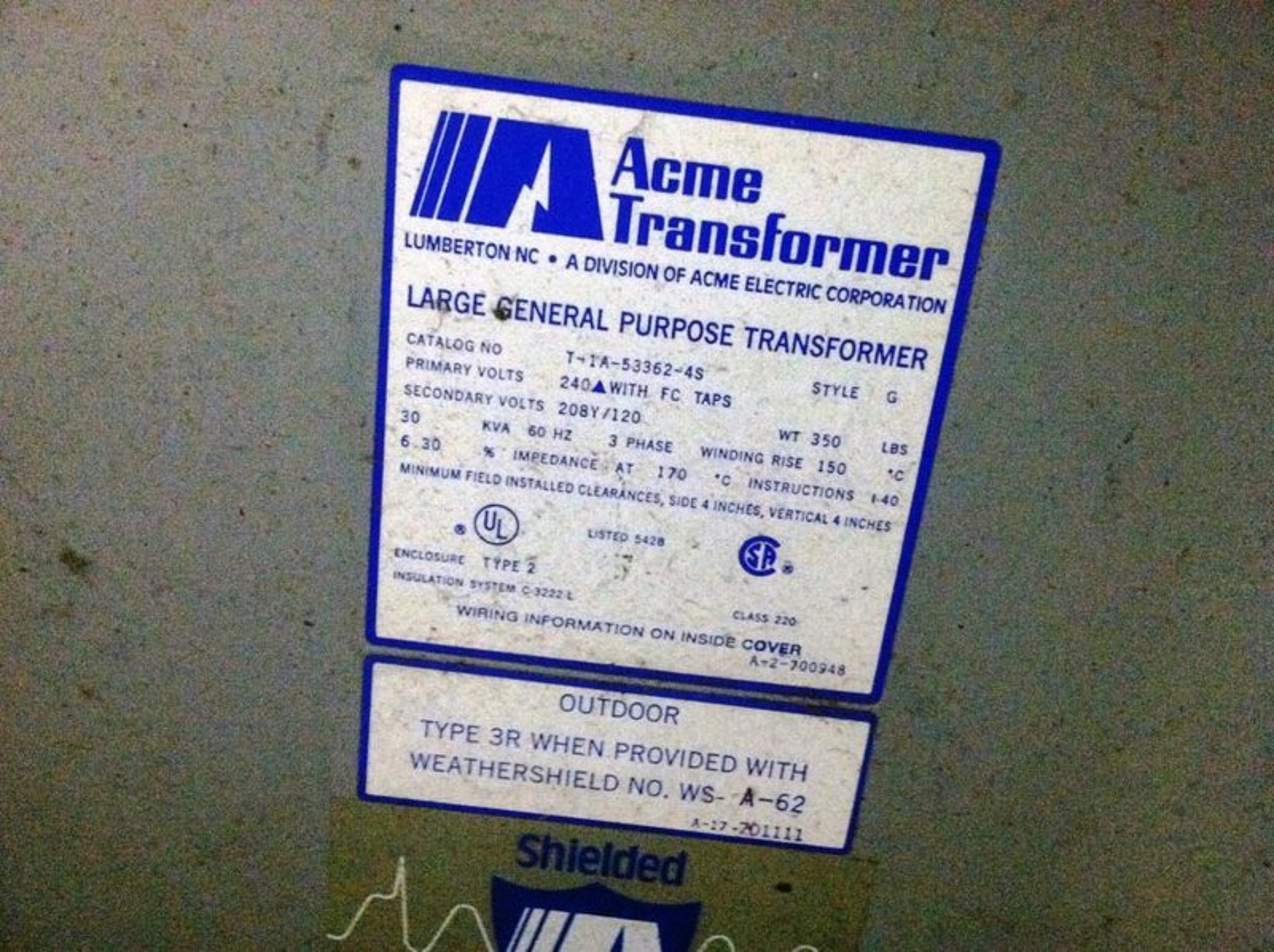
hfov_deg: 52.7
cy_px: 476
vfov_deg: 40.6
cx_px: 637
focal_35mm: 35
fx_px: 1287
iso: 1000
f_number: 2.8
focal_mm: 3.85
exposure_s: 1/15
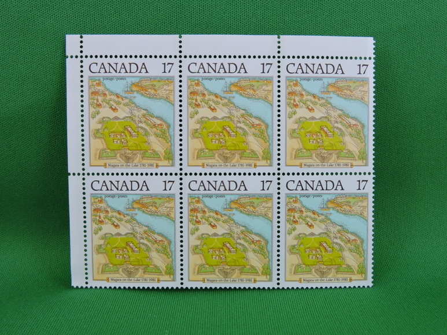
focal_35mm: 30
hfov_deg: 60.0
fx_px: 387
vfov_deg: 46.8
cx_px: 224
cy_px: 168
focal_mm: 5.4
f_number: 3.5
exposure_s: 1/125
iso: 220
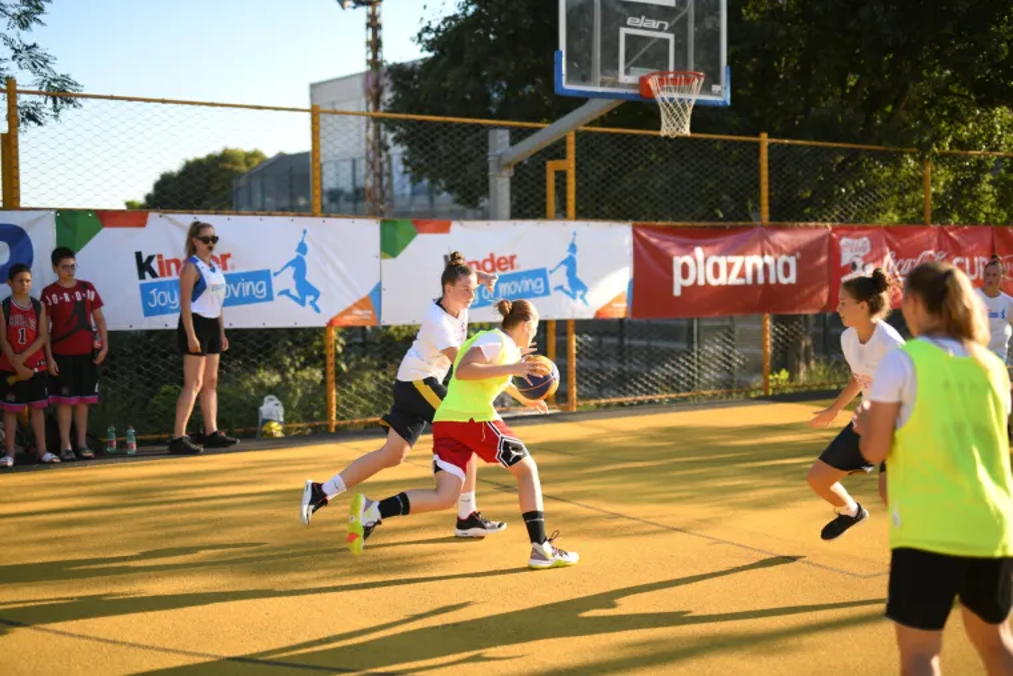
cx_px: 506
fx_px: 1407
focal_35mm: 50
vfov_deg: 27.0
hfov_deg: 39.6
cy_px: 338
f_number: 1.4
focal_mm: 50
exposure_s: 1/800
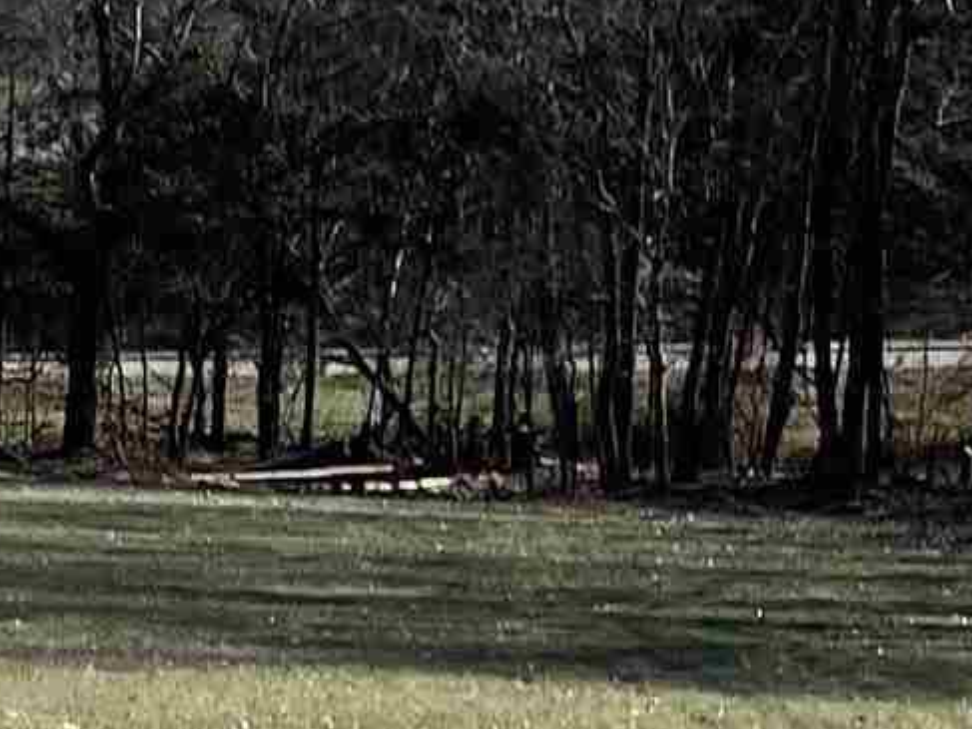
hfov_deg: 9.8
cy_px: 873
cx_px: -1724
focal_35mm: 164
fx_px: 4604
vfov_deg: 8.9
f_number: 1.6
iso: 32
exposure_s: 1/3125
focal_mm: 4.2
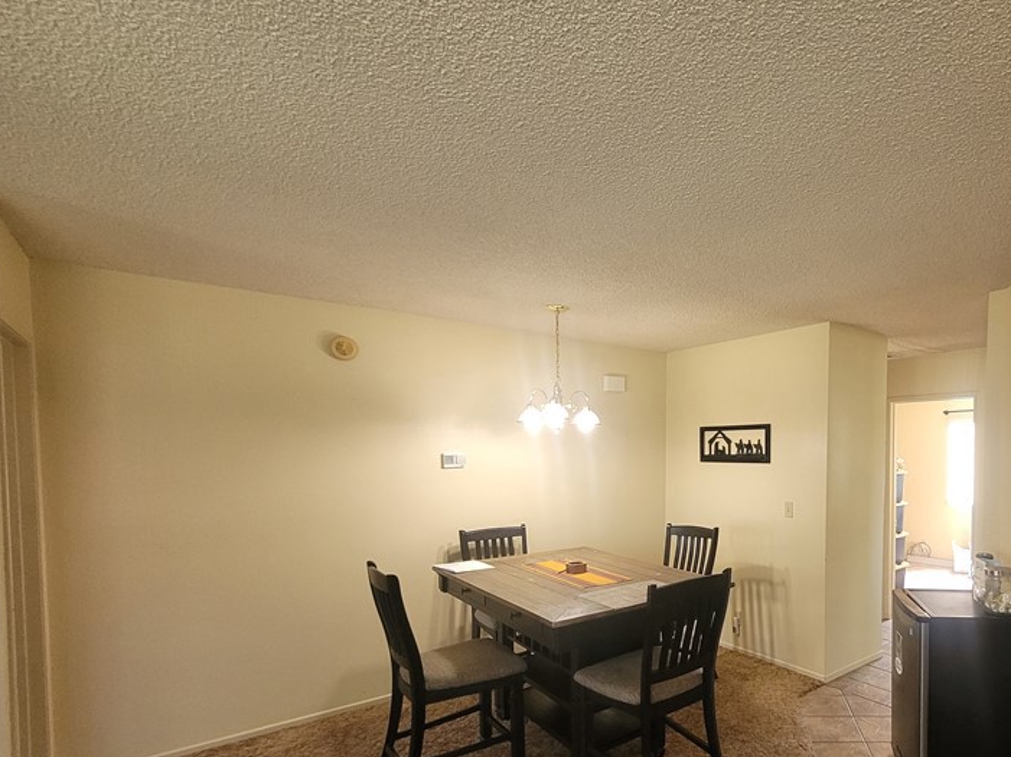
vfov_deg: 67.3
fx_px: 555
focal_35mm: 19
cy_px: 484
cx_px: 721
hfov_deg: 80.0
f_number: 2.2
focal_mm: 1.74
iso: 250
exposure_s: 1/60
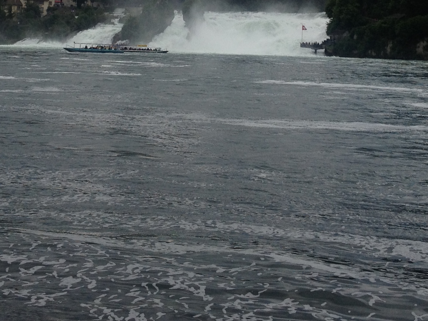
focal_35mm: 86
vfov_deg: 16.6
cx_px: 182
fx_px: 1063
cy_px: -41
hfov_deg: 22.7
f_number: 2.4
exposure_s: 1/1672
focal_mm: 4.28
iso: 50
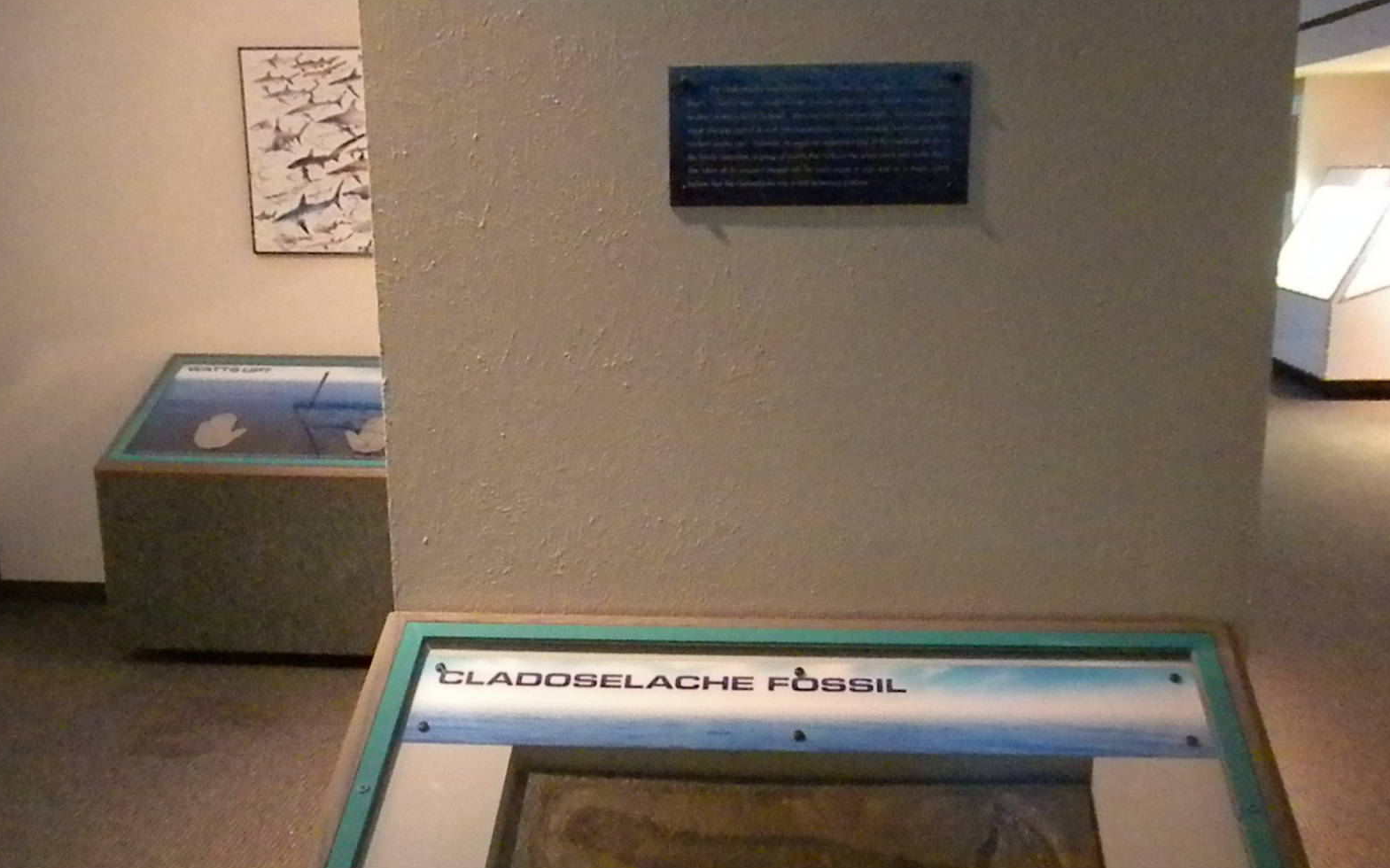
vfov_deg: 31.9
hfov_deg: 49.3
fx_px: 1515
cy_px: 527
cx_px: 697
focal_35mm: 40
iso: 3200
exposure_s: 1/40.1
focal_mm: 6.6
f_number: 3.5
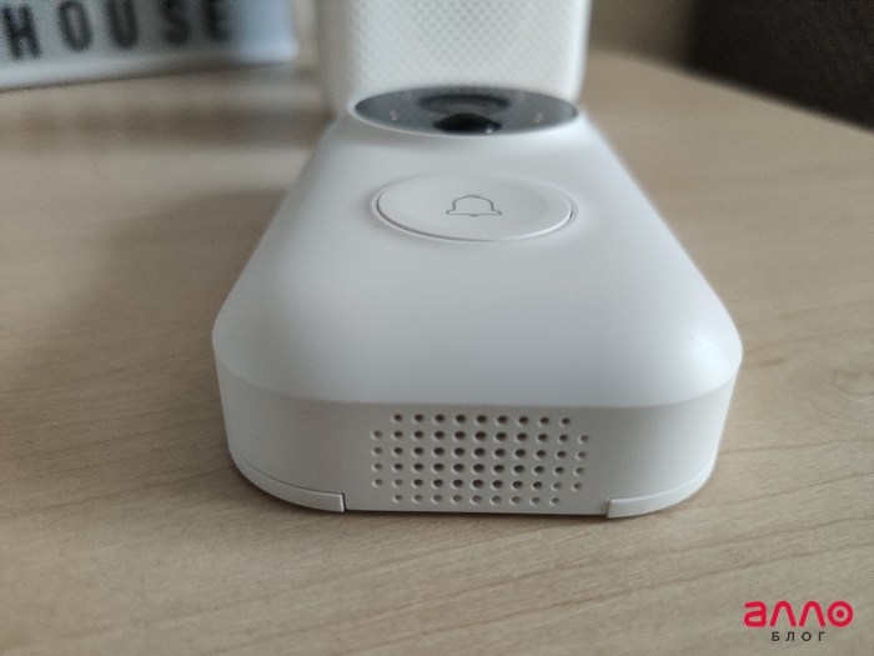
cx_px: 437
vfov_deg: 51.4
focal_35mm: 27
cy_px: 328
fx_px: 682
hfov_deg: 65.3
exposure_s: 1/60
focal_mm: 4.75
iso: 5997
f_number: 1.75
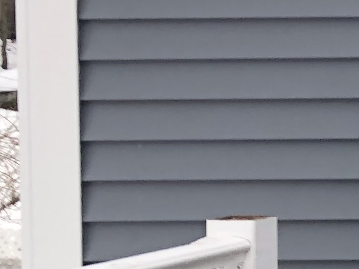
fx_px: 1805
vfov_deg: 8.5
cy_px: 104
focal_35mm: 174
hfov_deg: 9.0
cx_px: 1104
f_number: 1.8
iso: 20
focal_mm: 3.99
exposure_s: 1/422
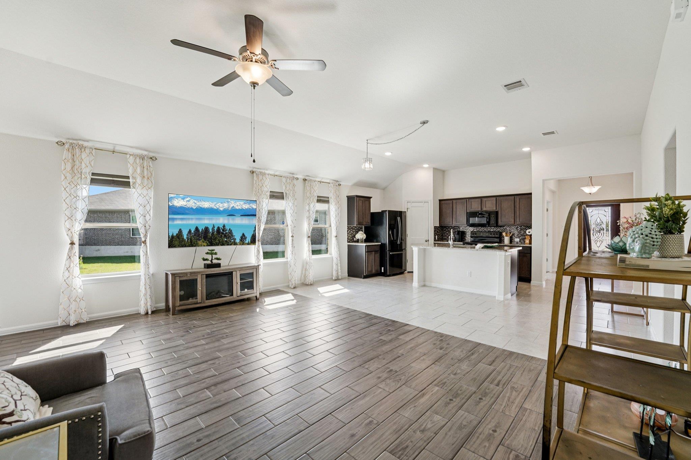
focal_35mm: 14
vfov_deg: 81.2
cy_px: 230
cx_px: 346
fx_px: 269
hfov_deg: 104.3
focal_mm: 14
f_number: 8
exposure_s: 1/100
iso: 400
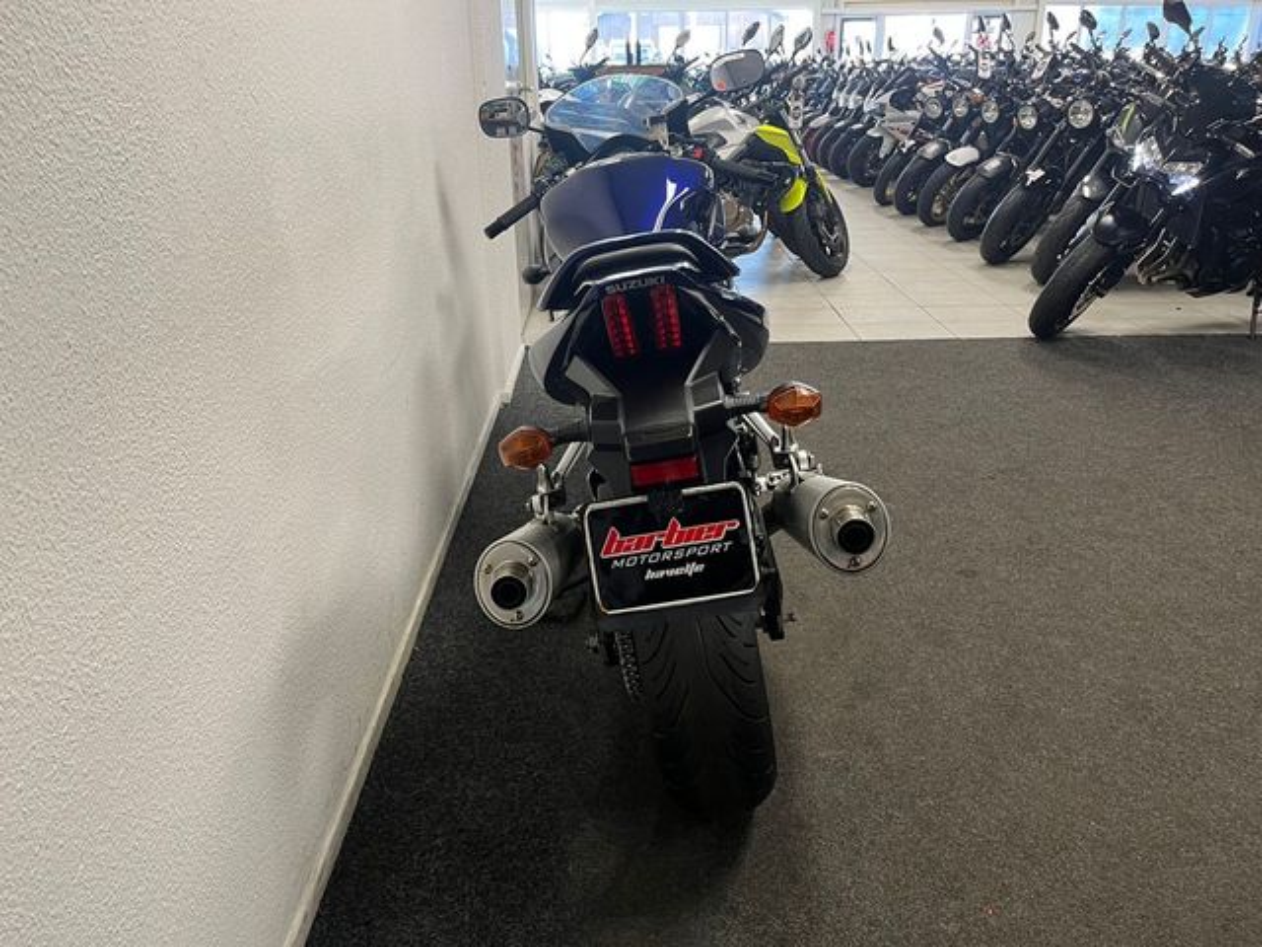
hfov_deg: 67.3
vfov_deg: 53.1
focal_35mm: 26
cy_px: 474
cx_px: 631
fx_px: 948
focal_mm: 5.1
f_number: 1.6
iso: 100
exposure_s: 1/50
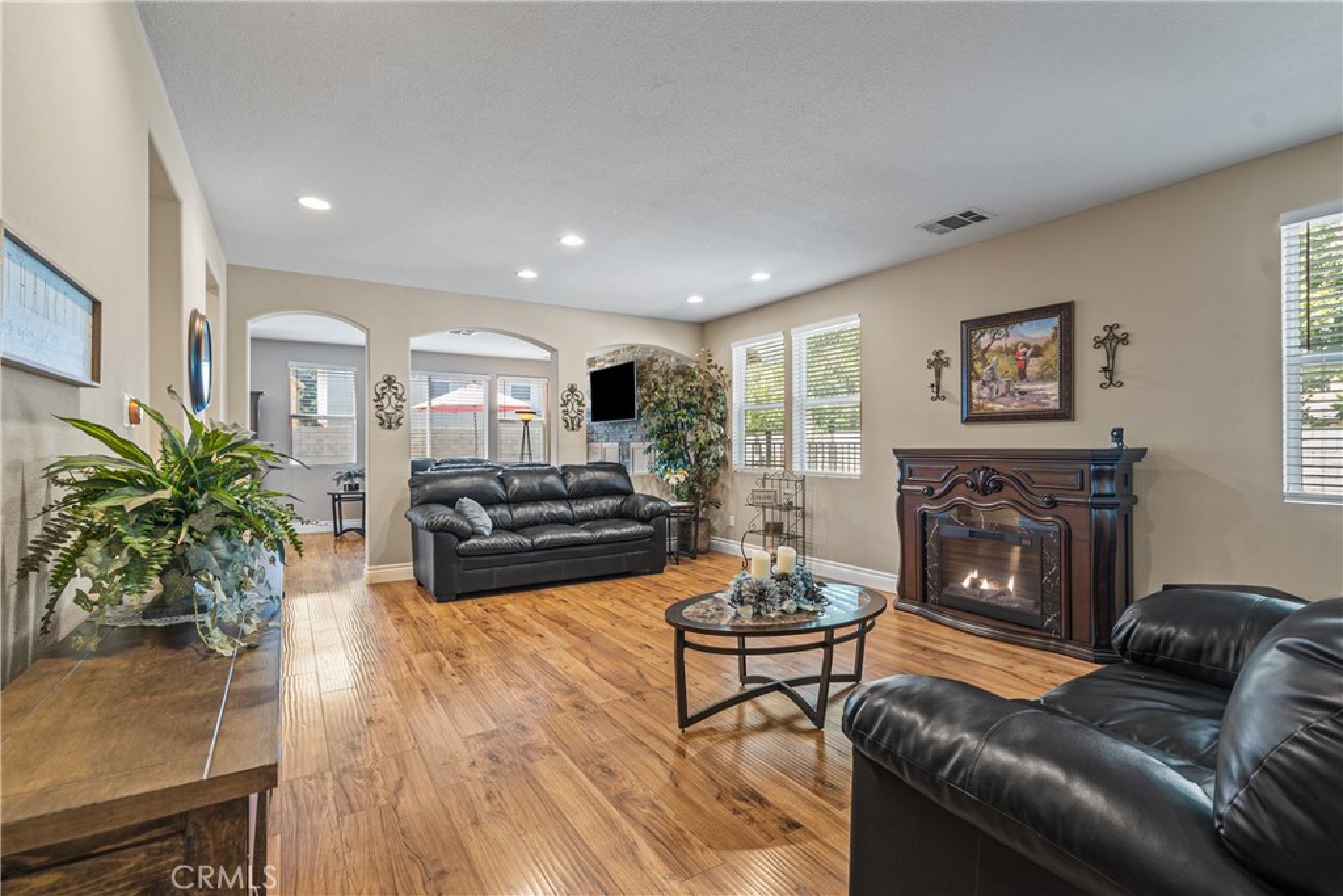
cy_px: 448
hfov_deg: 96.7
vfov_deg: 73.8
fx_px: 597
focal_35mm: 16
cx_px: 672
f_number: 6.7
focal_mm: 16
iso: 250
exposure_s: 1/1.43
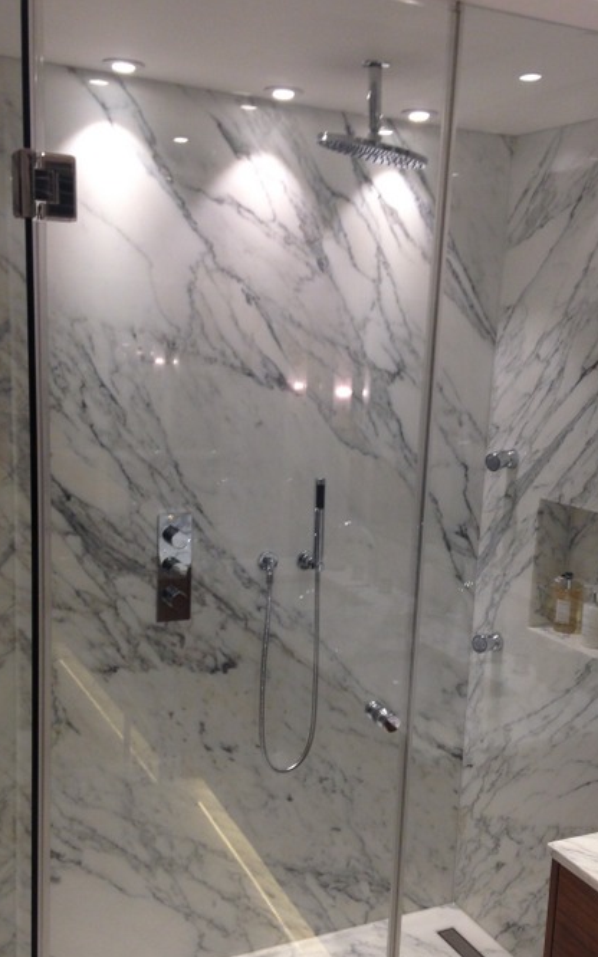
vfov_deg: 47.1
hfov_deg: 30.5
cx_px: 323
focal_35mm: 42
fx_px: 1096
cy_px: 549
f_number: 2.4
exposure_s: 1/40
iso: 64
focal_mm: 4.12
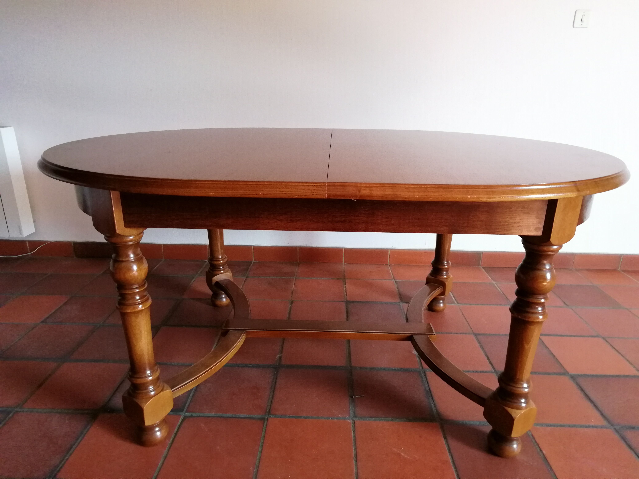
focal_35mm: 24
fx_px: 443
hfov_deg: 71.6
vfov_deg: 56.8
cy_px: 240
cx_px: 320
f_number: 2.2
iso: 100
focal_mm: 2.38
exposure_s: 1/50
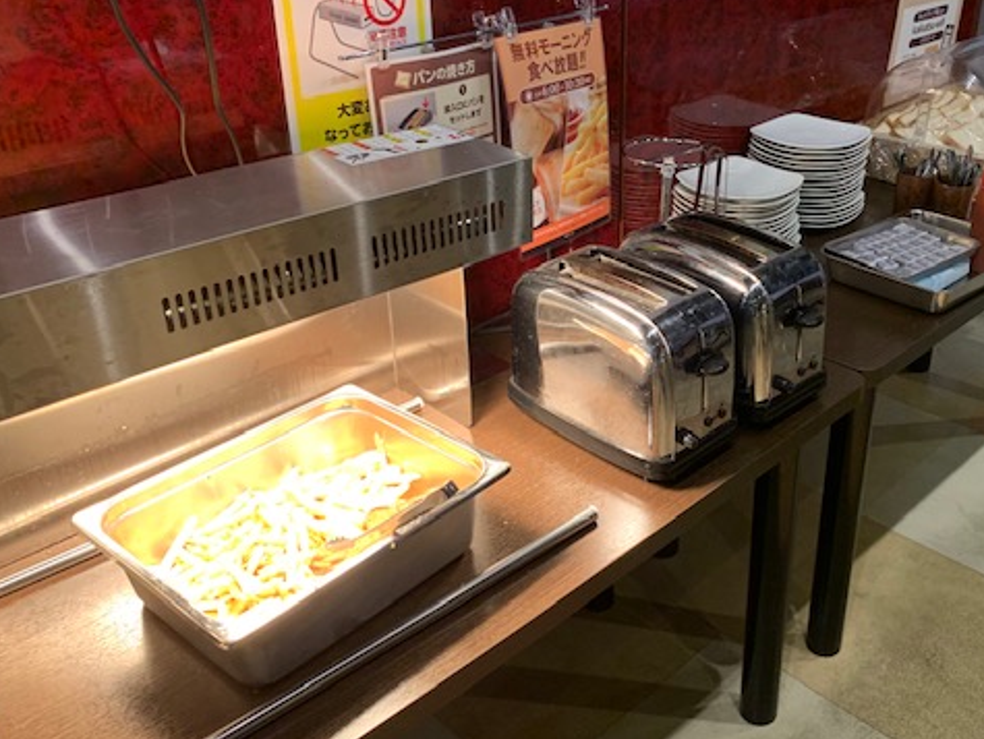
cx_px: 607
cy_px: 350
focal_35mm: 35
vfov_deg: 40.7
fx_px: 996
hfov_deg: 52.1
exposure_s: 1/50
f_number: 1.8
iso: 250
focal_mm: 4.25
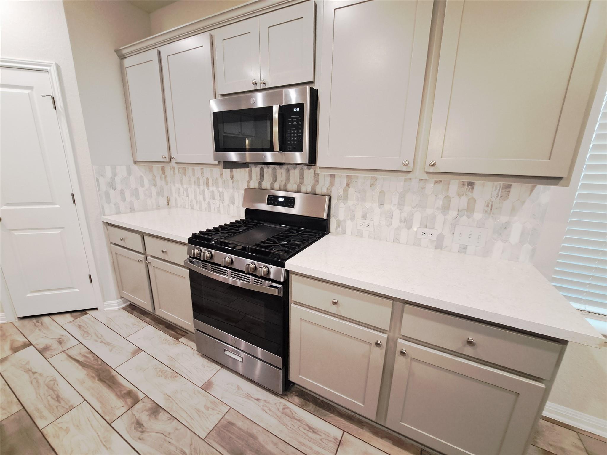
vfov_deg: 89.9
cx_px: 304
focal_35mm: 13
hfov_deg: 106.2
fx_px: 228
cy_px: 228
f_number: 2.2
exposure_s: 1/25
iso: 200
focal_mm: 1.74
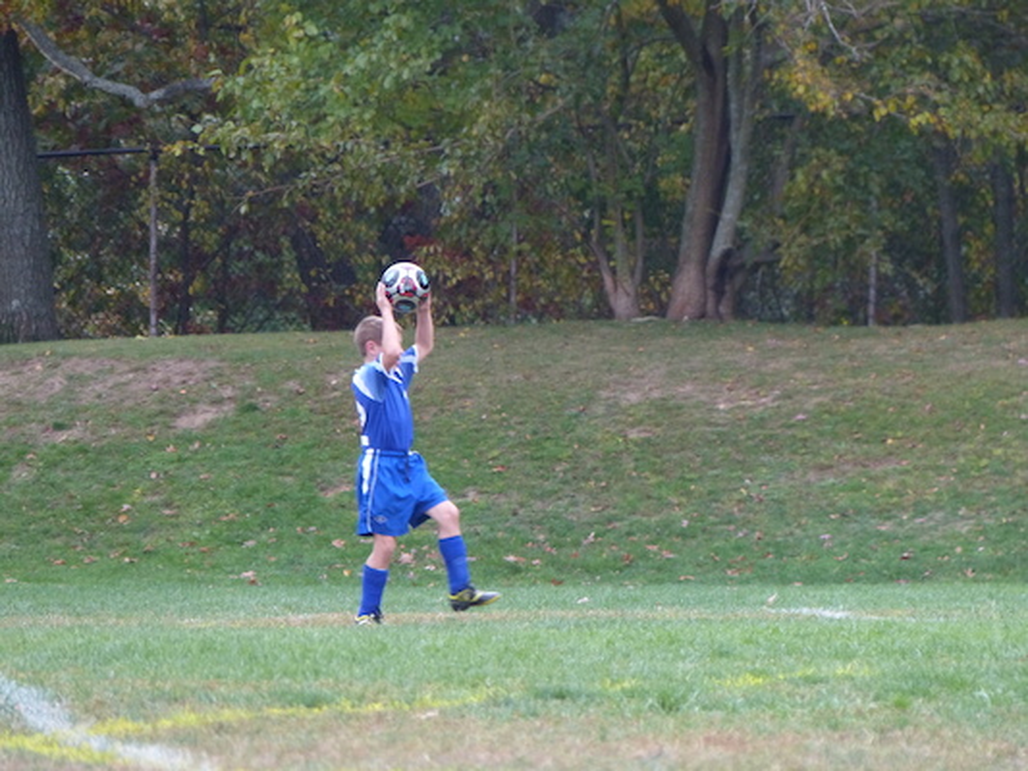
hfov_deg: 5.1
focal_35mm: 392
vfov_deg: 3.8
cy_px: 386
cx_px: 514
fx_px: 11644
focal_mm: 70.5
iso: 400
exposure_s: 1/200
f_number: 2.8
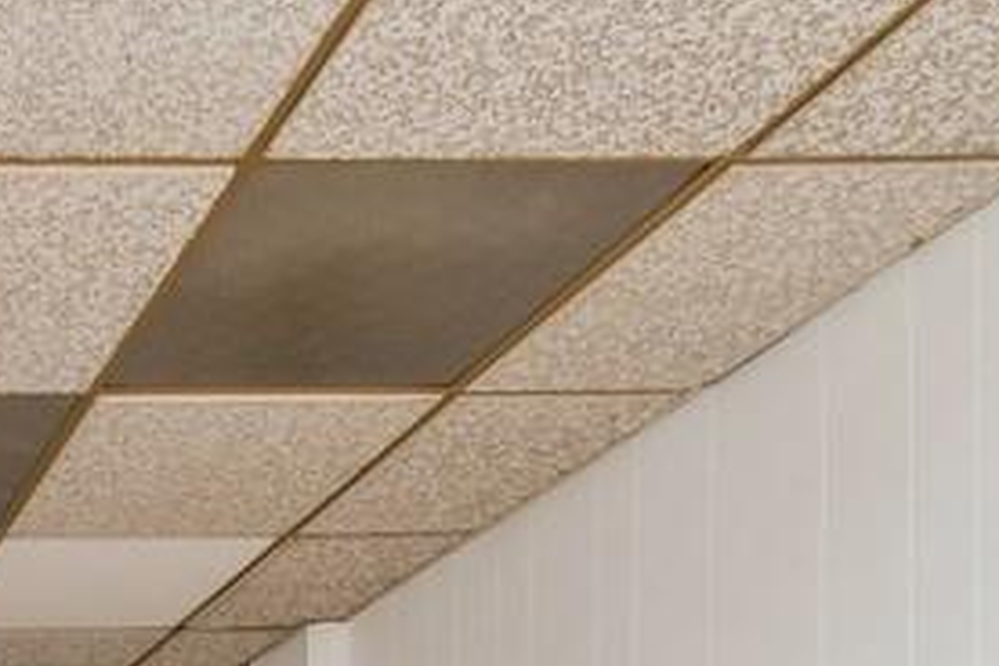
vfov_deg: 21.7
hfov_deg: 29.6
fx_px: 1360
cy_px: 1064
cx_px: -391
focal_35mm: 49
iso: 200
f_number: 8
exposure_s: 1/20
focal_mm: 10
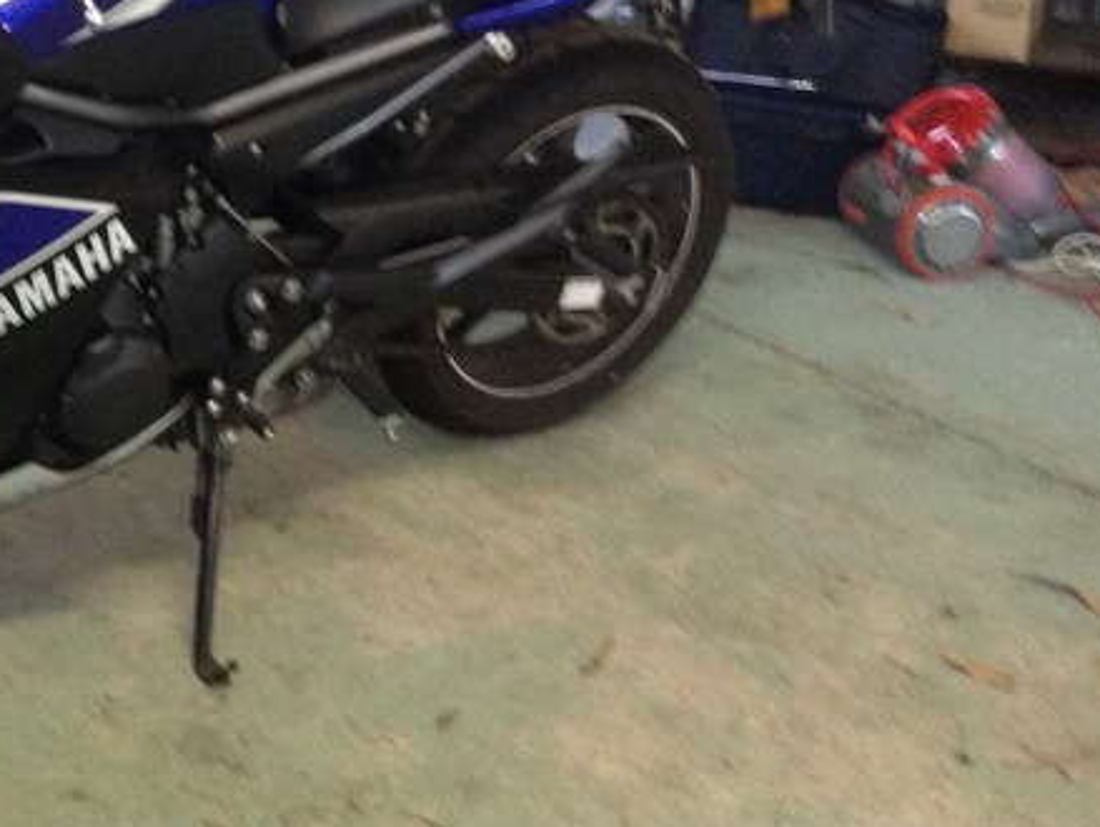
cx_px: 173
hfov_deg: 31.1
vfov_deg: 23.9
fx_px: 1908
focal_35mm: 60
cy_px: 100
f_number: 2.4
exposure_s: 1/15
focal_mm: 3.3
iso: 250
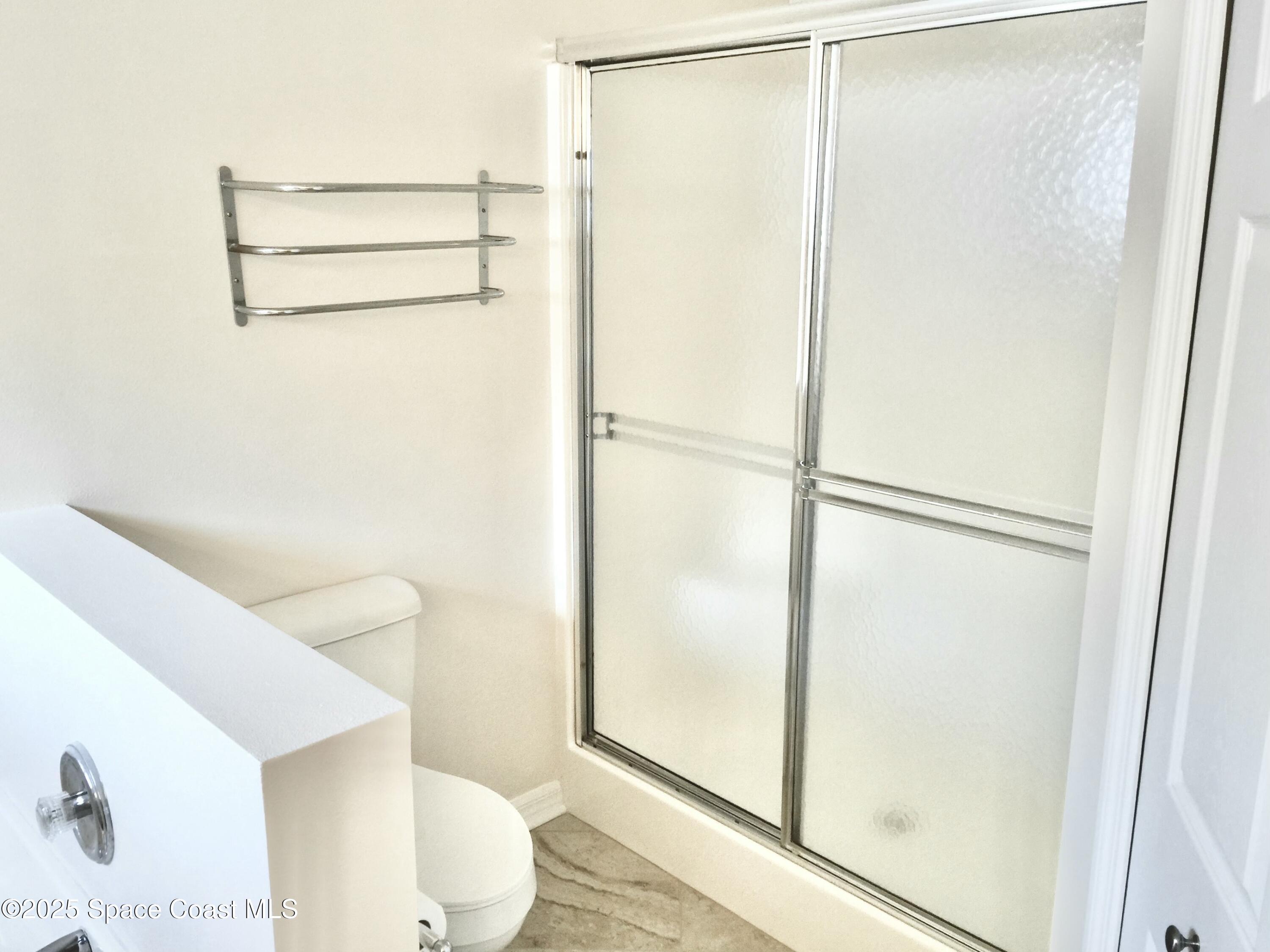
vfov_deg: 48.2
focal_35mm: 29
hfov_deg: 61.7
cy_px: 476
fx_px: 1064
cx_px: 635
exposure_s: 1/30
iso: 40
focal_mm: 4.15
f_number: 2.2
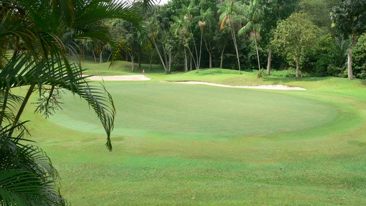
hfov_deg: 51.6
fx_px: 378
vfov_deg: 30.4
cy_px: 94
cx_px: 185
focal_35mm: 39
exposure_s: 1/100
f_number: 5.6
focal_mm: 7.4
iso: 80
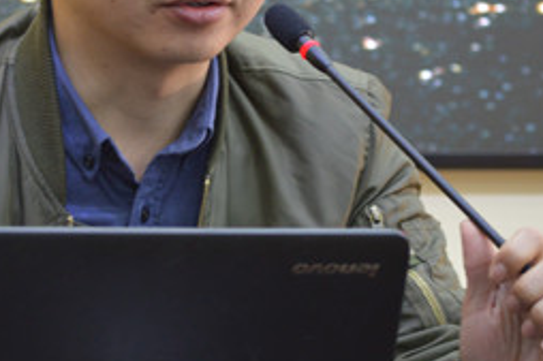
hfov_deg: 12.1
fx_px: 2562
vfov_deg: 8.0
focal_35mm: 170
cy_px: 51
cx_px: 154
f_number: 5.3
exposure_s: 1/15
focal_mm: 48
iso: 640
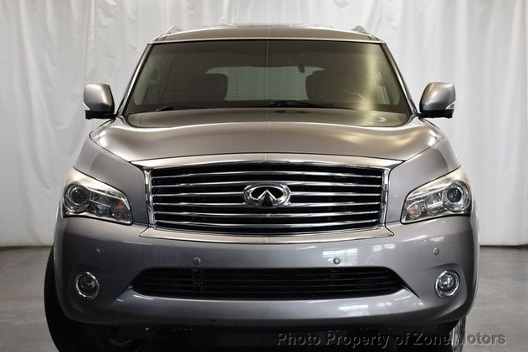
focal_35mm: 69
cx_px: 266
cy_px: 176
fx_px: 1012
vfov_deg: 19.7
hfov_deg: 29.2
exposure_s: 1/125
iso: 1000
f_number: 4.5
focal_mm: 34
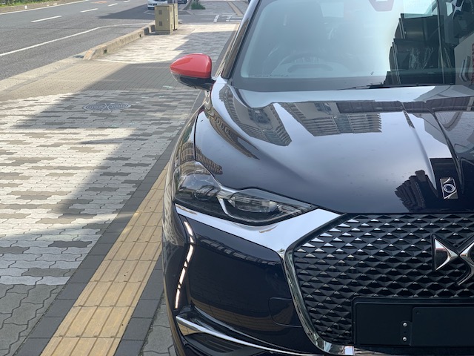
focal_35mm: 52
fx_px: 712
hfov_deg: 36.8
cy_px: 178
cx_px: 237
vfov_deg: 28.0
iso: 16
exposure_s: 1/366
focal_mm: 6
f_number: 2.4
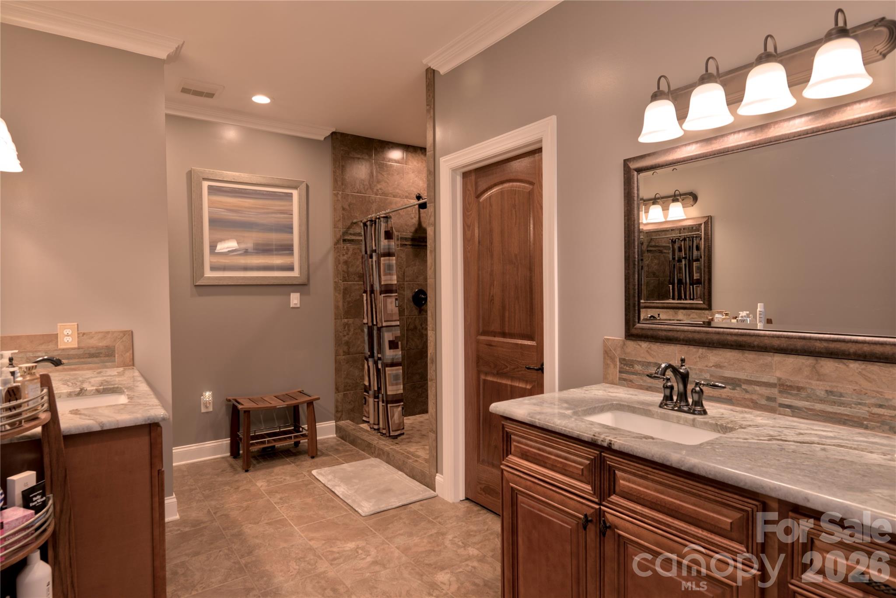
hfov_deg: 84.0
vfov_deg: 62.0
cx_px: 448
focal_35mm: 20
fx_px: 498
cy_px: 299
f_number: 8
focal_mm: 20
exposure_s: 1/3
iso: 100
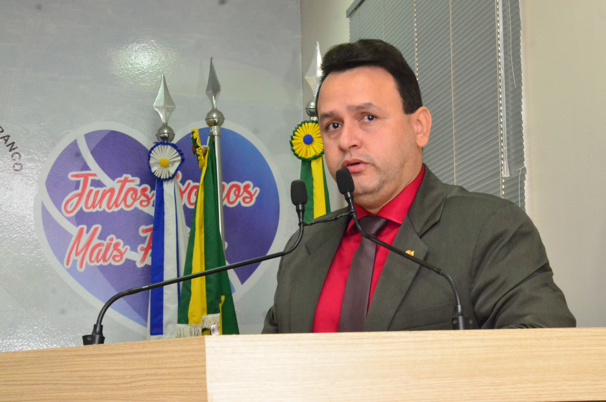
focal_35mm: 105
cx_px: 303
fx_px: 1764
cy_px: 201
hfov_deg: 19.5
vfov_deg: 13.0
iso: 5000
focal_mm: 70
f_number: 11
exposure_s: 1/100
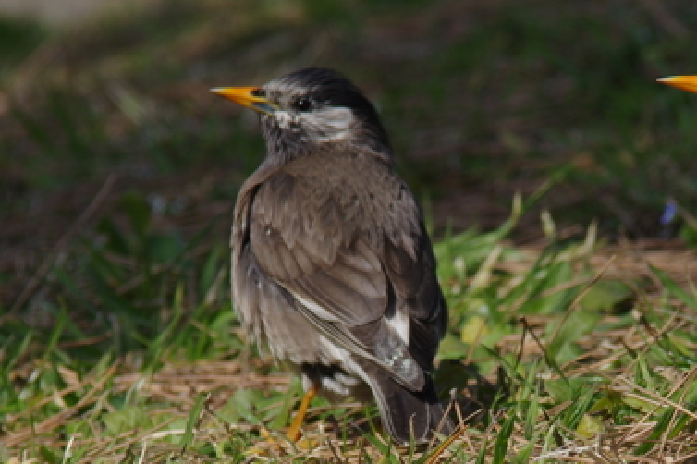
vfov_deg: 1.2
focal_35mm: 1140
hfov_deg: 1.8
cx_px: 529
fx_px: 22061
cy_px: 403
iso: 100
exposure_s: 1/250
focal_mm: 280
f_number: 6.3
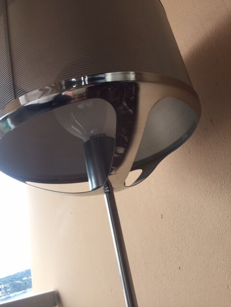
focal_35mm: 29
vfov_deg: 61.7
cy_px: 154
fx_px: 258
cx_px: 116
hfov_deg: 48.2
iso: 32
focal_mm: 4.15
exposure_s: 1/181
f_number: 2.2
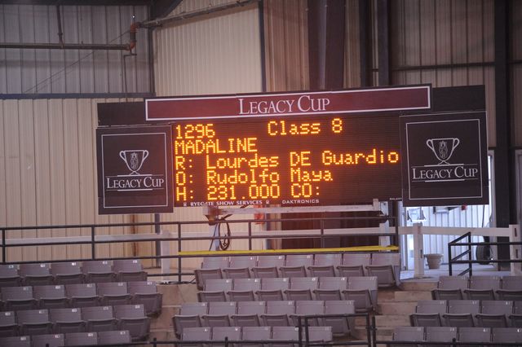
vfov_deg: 6.9
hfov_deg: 10.3
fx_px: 2898
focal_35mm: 200
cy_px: 174
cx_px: 261
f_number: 2.8
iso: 5000
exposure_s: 1/400
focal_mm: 200
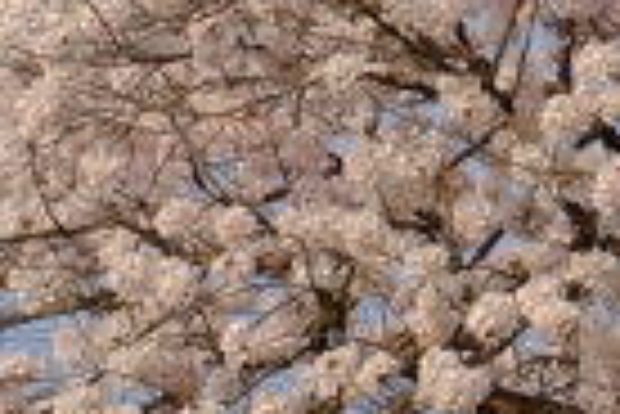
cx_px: 1366
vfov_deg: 3.5
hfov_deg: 5.1
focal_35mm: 393
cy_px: 18
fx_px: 6768
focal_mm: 35
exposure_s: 1/680
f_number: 5.6
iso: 200
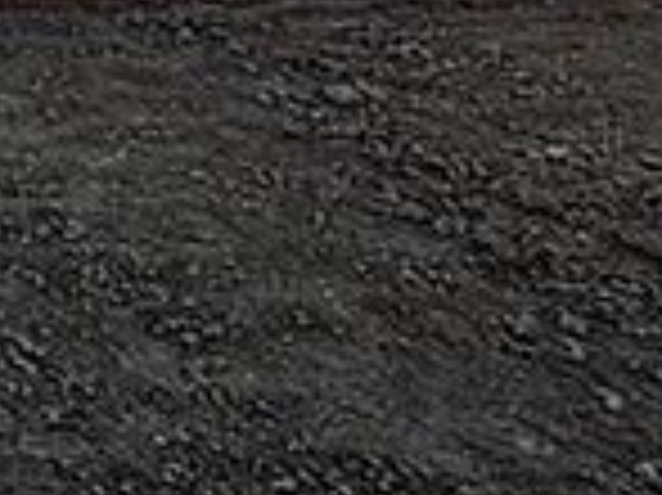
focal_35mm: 59
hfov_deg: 19.8
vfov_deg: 19.8
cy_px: -335
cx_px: -626
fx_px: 1127
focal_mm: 1.83
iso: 50
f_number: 2.2
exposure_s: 1/2137
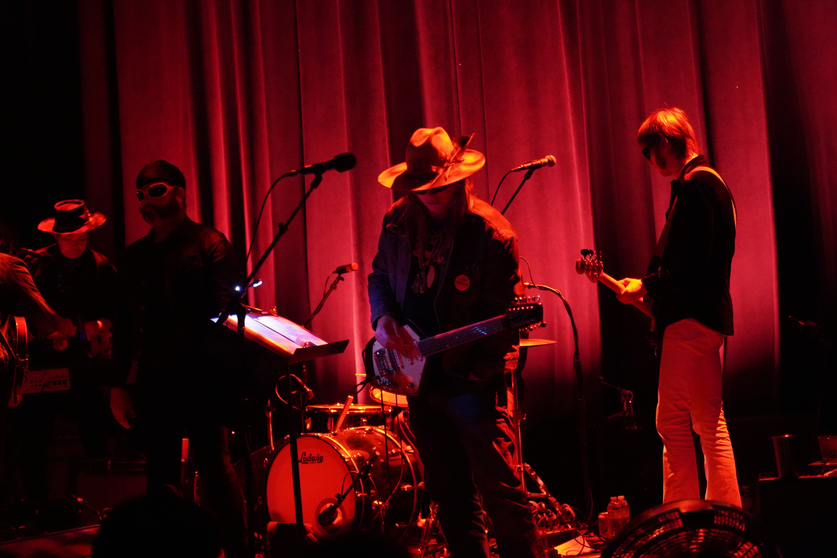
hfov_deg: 19.5
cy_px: 279
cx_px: 418
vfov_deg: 13.0
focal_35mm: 105
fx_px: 2441
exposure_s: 1/80
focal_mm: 105
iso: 12800
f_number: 4
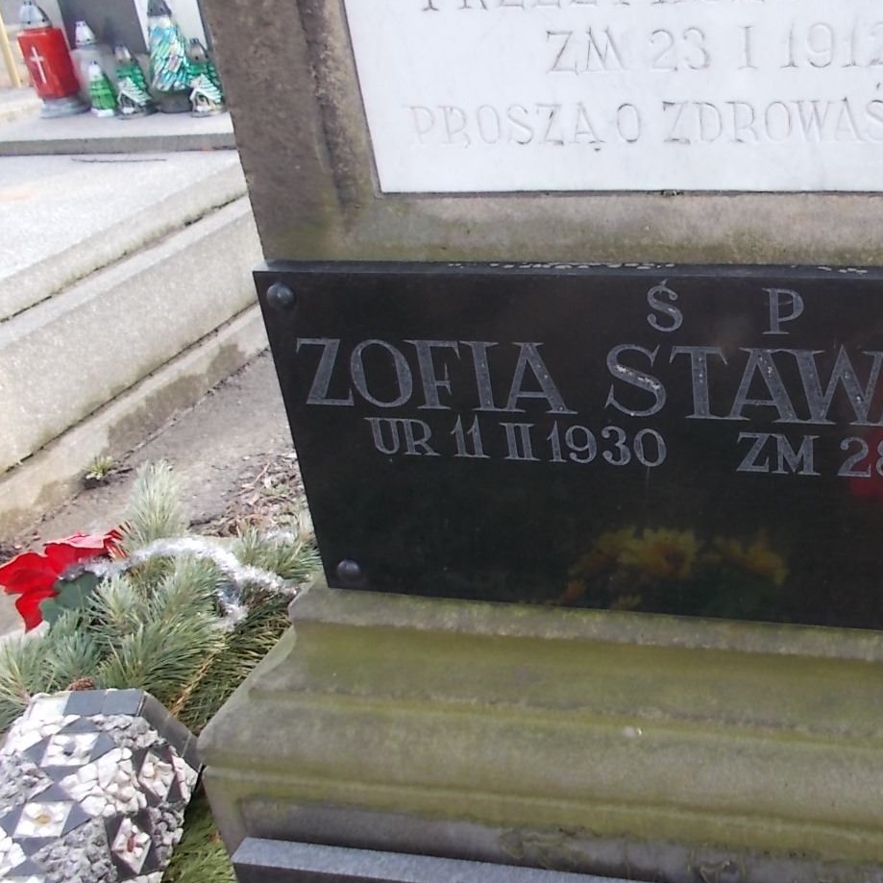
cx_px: 715
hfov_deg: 40.1
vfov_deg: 41.9
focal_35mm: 40
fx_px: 1154
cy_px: 427
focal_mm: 4.6
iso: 80
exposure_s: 1/50
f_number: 3.2
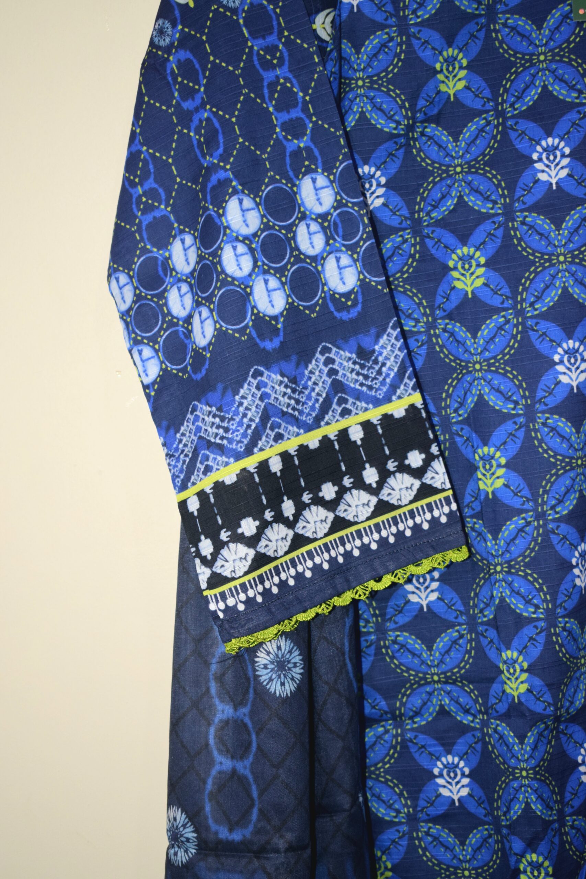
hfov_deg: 22.6
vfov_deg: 33.4
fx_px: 1465
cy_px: 440
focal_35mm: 60
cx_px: 293
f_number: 4.8
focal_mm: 40
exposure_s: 1/60.2
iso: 800
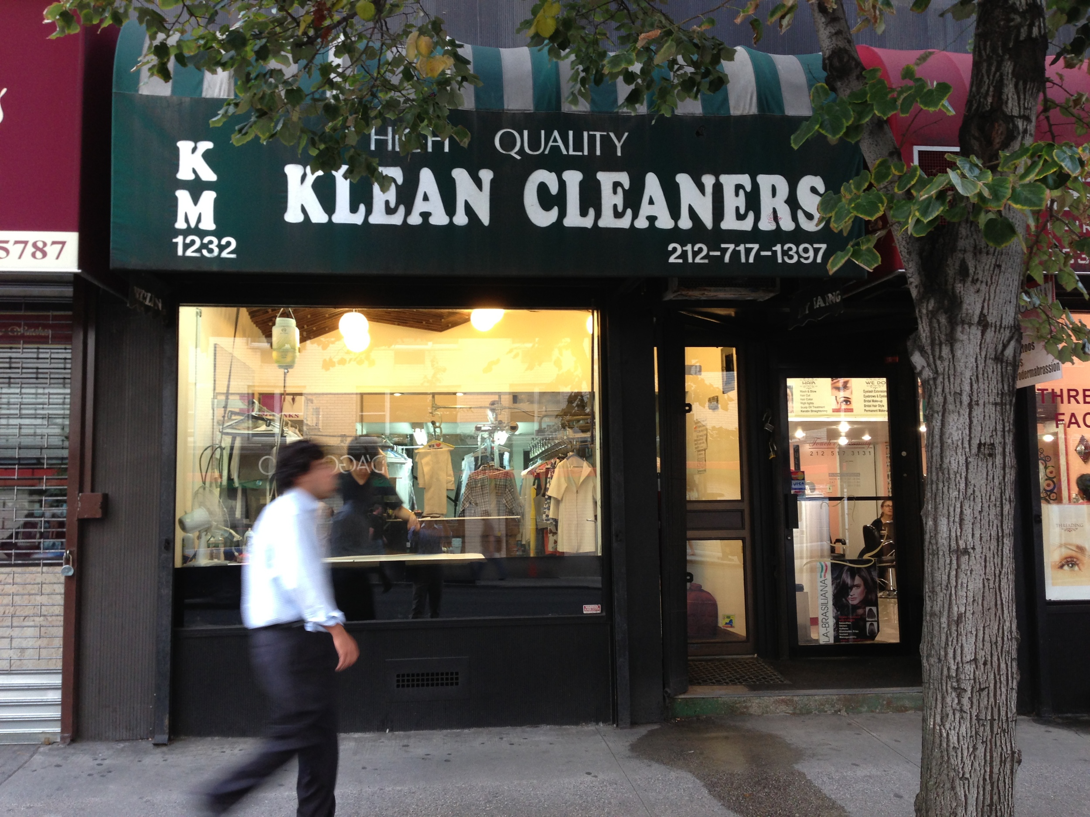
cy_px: 408
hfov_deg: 55.4
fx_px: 1039
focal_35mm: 33
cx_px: 545
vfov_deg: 42.9
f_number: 2.4
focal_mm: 4.13
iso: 80
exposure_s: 1/20
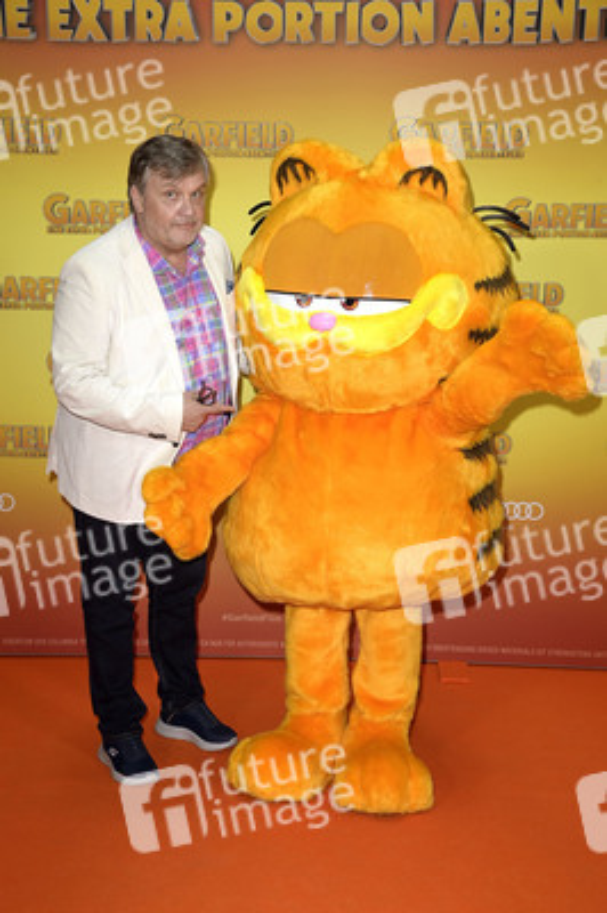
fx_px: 1317
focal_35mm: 52
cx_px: 304
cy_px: 456
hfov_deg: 25.9
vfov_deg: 38.2
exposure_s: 1/250
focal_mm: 52
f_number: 5.6
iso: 640
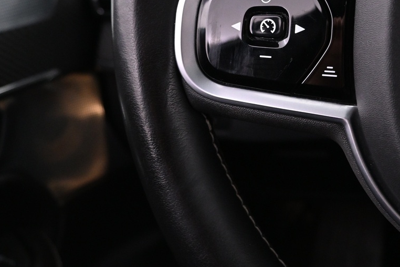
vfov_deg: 26.2
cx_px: 229
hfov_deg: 38.8
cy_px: 68
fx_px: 567
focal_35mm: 51
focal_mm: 16
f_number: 3.5
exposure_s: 1/20
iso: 1600
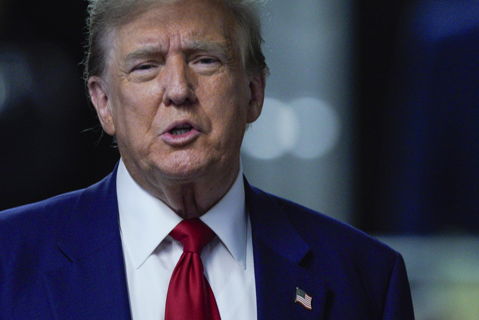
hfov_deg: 2.5
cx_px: 214
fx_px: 11056
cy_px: 143
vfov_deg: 1.7
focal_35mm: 831
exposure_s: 1/160
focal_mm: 500
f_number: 4
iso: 4000
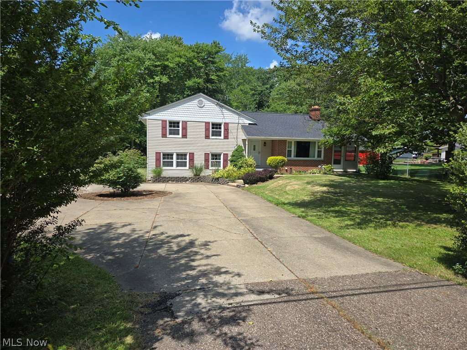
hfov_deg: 73.9
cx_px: 234
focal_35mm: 23
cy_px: 175
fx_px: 310
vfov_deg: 58.9
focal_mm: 5.4
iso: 25
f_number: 1.8
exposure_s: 1/1645
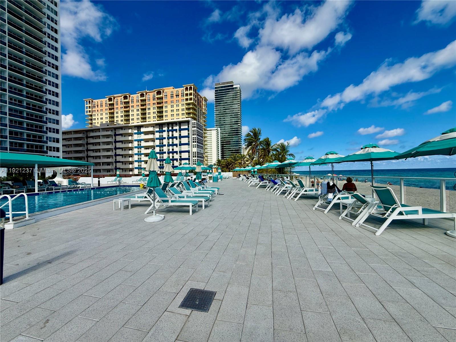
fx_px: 184
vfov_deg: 85.7
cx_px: 228
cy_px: 171
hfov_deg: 102.1
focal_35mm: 14
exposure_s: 1/4425
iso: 50
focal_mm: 2.22
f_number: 2.2
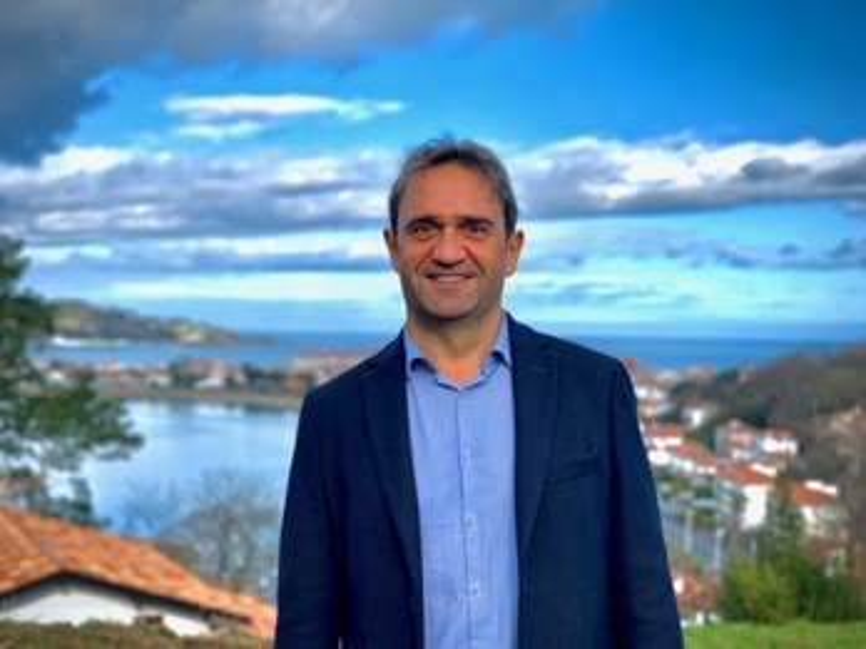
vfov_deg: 28.0
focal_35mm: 52
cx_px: 433
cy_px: 324
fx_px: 1301
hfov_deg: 36.8
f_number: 2.4
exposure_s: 1/841
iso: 16
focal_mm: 6
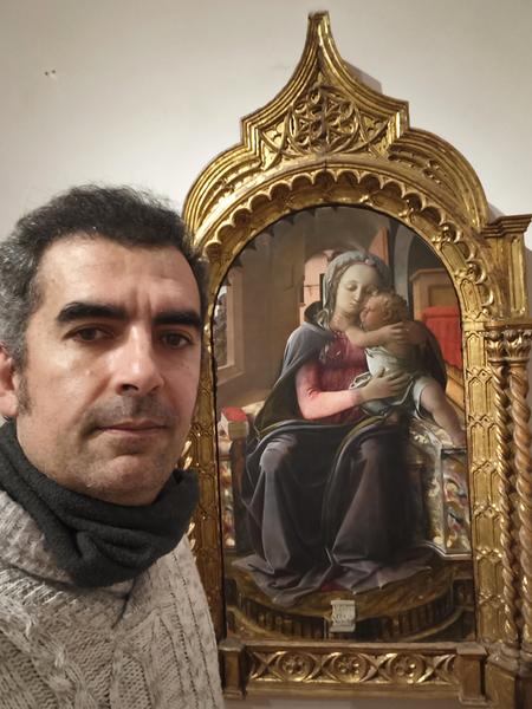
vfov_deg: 69.4
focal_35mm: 25
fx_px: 512
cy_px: 354
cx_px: 266
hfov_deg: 54.9
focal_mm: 2.24
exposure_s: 1/33.3
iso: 1000
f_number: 2.2
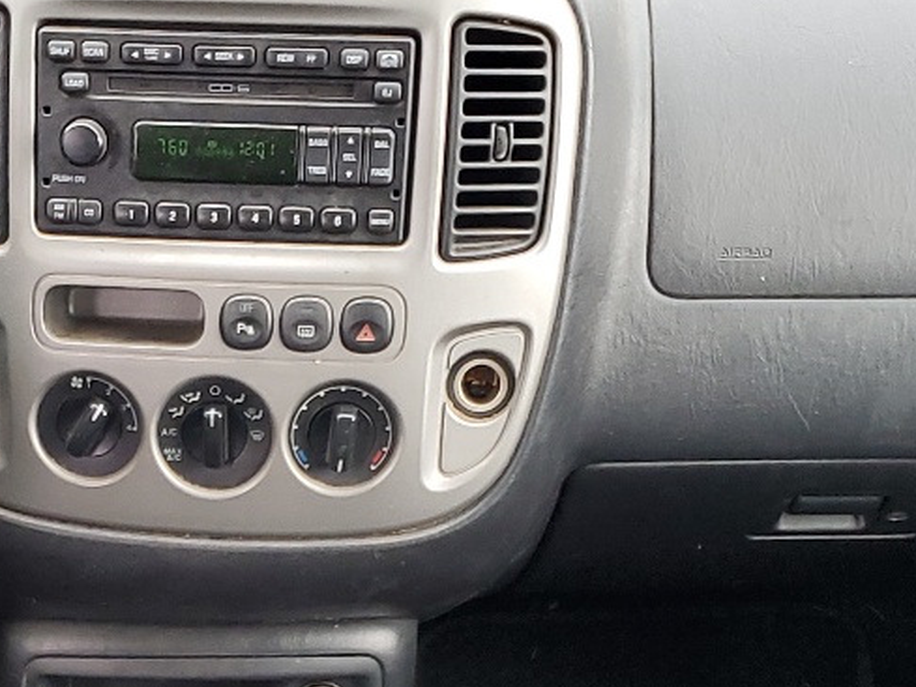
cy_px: 850
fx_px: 2250
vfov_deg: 16.6
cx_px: 122
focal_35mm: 85
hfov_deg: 22.5
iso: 67
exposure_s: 1/120
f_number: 1.5
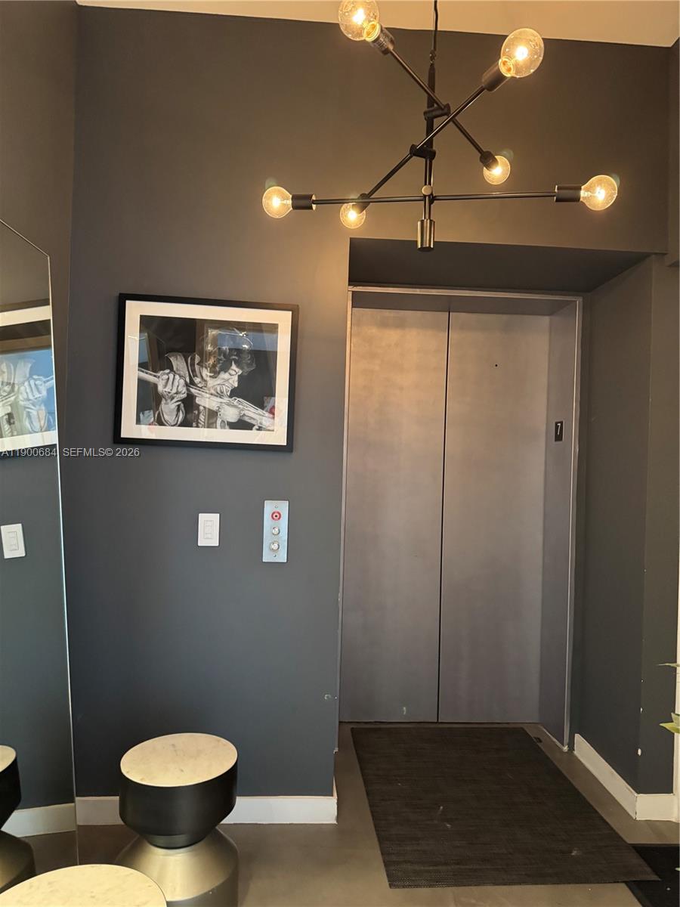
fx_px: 629
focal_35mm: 24
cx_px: 340
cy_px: 454
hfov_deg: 56.8
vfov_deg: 71.6
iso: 800
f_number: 1.78
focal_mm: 6.76
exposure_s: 1/40
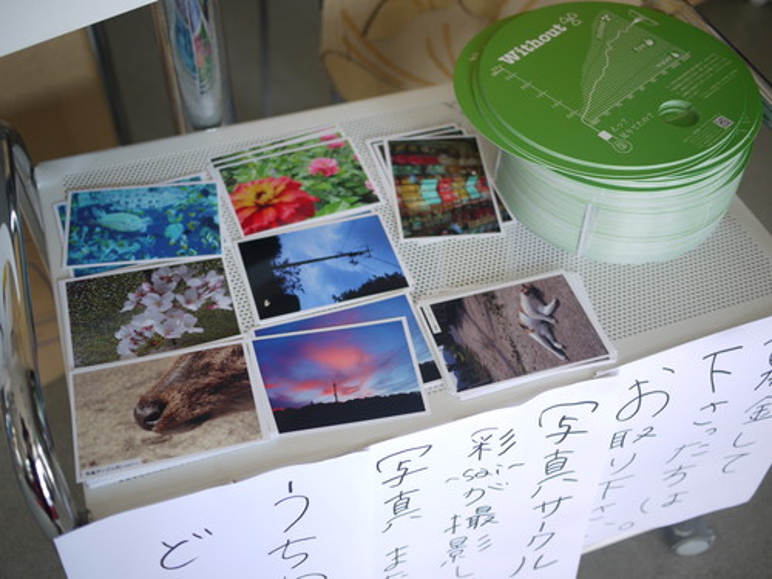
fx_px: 892
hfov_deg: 46.8
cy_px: 290
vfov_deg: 36.0
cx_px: 386
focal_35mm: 40
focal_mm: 20
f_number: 1.8
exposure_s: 1/60
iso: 100
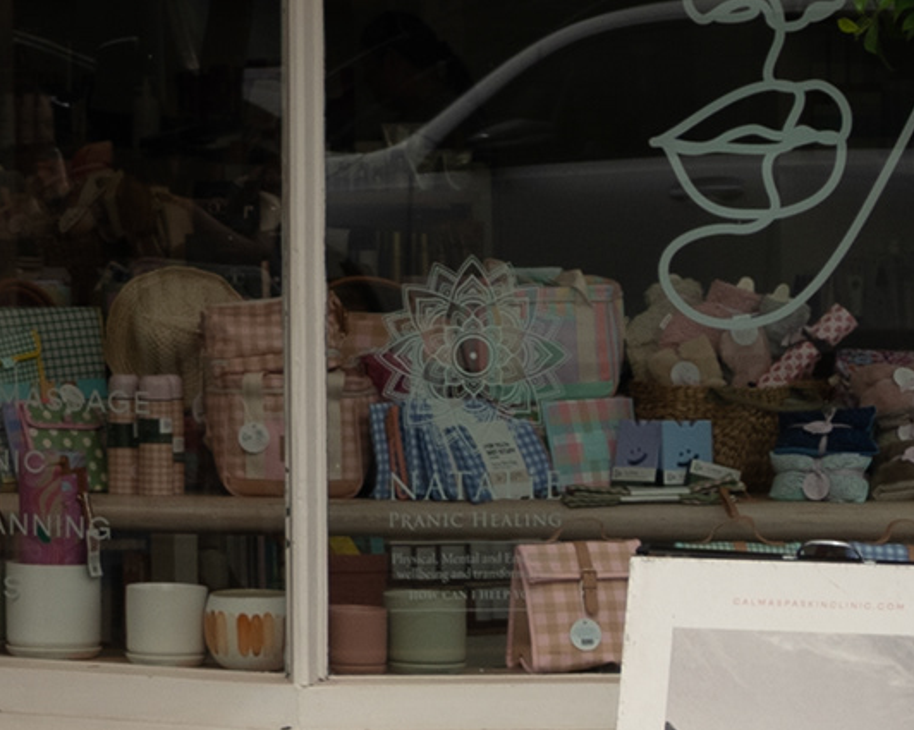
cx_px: -2271
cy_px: -465
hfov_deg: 5.2
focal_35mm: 339
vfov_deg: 4.5
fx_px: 9165
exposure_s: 1/500
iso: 100
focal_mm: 50
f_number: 6.3
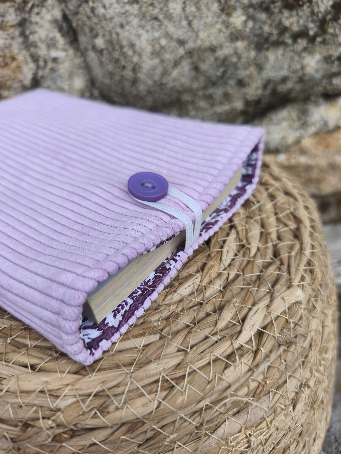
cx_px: 170
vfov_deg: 73.9
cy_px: 227
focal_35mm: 23
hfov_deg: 58.9
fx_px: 302
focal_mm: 6.18
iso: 50
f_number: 1.65
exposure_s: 1/167
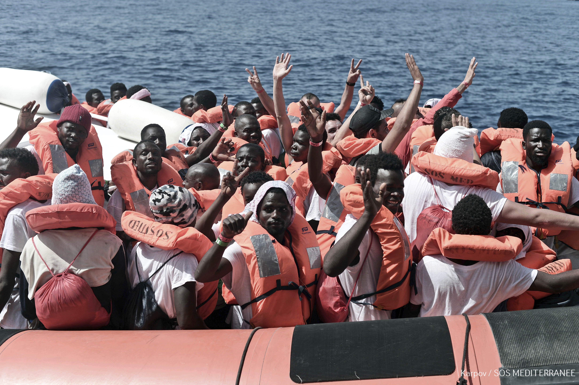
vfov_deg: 27.0
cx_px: 290
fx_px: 804
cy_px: 192
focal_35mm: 50
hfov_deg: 39.6
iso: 200
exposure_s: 1/2500
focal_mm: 50
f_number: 4
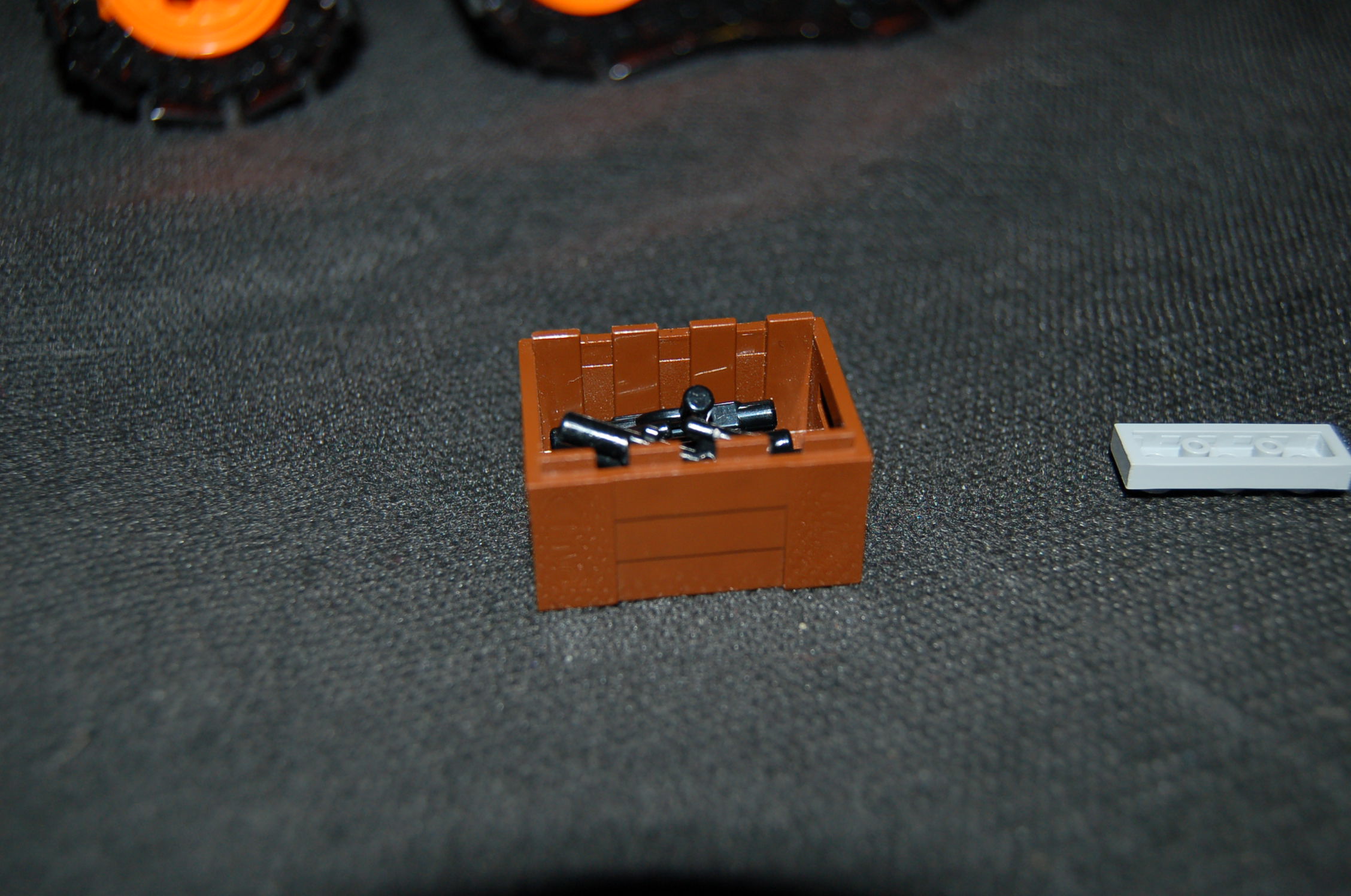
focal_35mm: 39
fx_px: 1461
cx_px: 676
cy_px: 448
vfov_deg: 34.1
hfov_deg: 49.6
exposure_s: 1/60
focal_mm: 26
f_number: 4.2
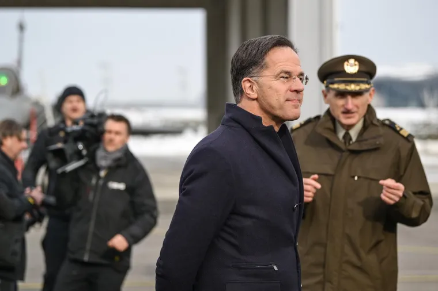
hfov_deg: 21.5
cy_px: 146
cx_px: 219
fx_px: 1155
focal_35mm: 95
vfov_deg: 14.4
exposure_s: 1/2000
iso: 200
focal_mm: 95
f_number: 2.8
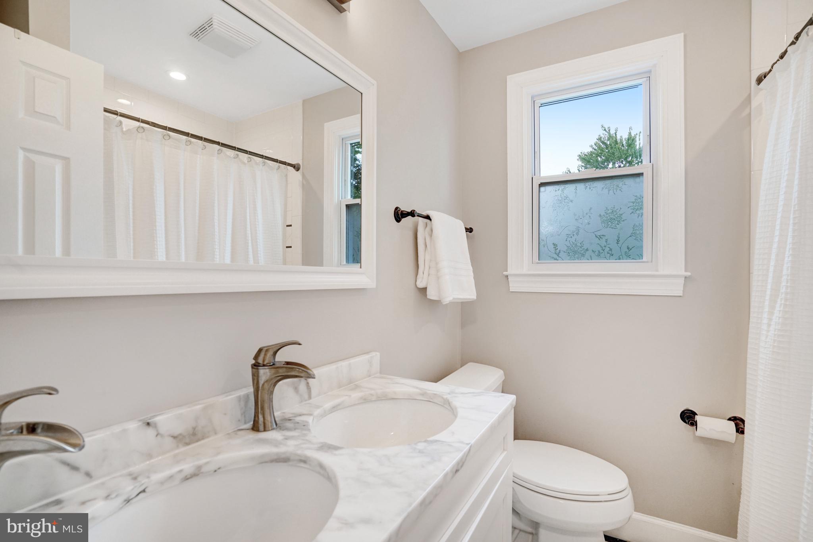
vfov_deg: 73.8
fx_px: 361
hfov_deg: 96.7
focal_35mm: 16
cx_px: 406
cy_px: 271
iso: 1250
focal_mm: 16
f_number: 8
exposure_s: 1/125
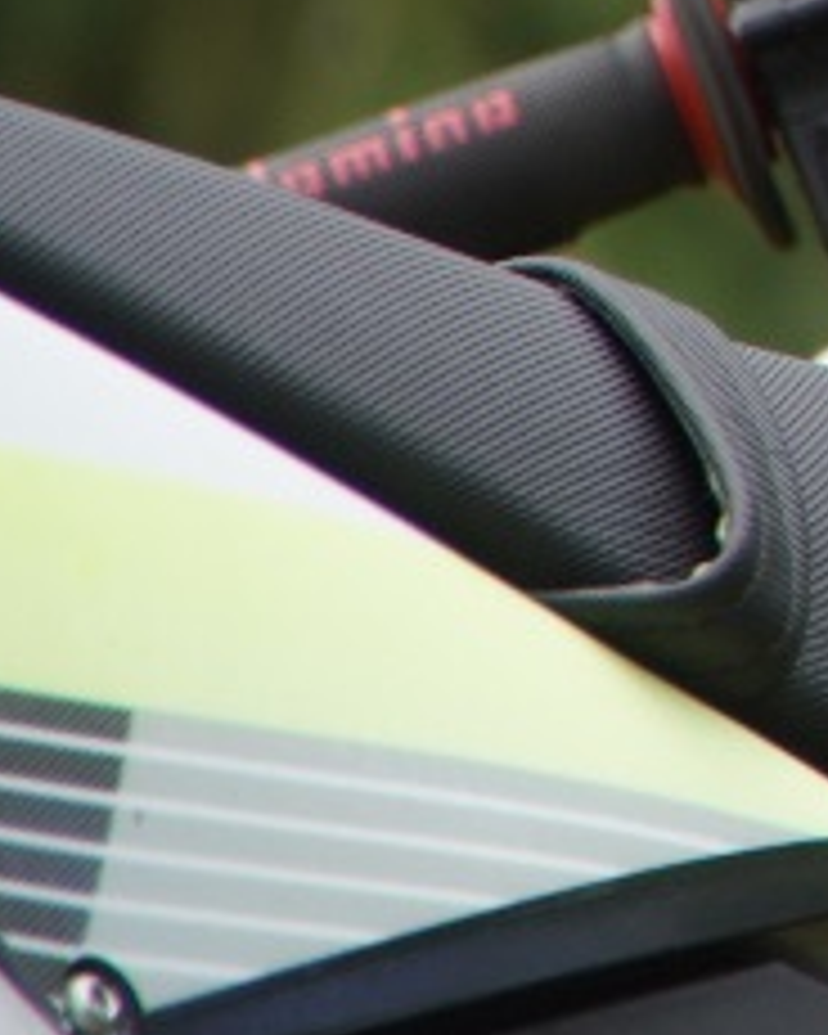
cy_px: -529
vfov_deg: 2.4
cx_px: 2614
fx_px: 25168
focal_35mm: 822
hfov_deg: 1.9
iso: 100
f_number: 4
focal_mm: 105
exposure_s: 1/200
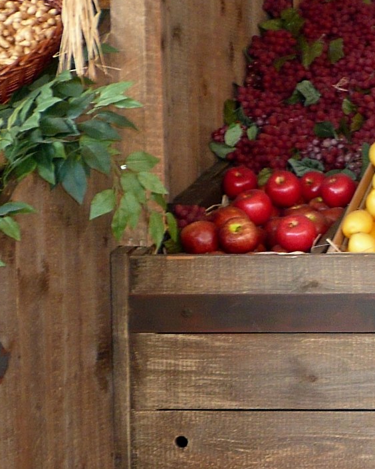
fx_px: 1290
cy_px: 240
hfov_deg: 14.6
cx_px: 660
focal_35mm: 93
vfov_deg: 20.6
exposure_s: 1/30
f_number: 3.3
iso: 125
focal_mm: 4.6
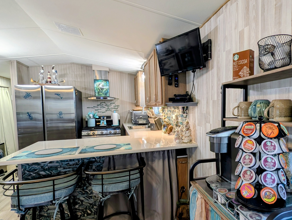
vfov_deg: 68.7
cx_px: 179
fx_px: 160
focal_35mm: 19
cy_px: 118
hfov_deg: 83.3
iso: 56
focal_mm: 2.23
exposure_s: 1/60
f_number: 1.95
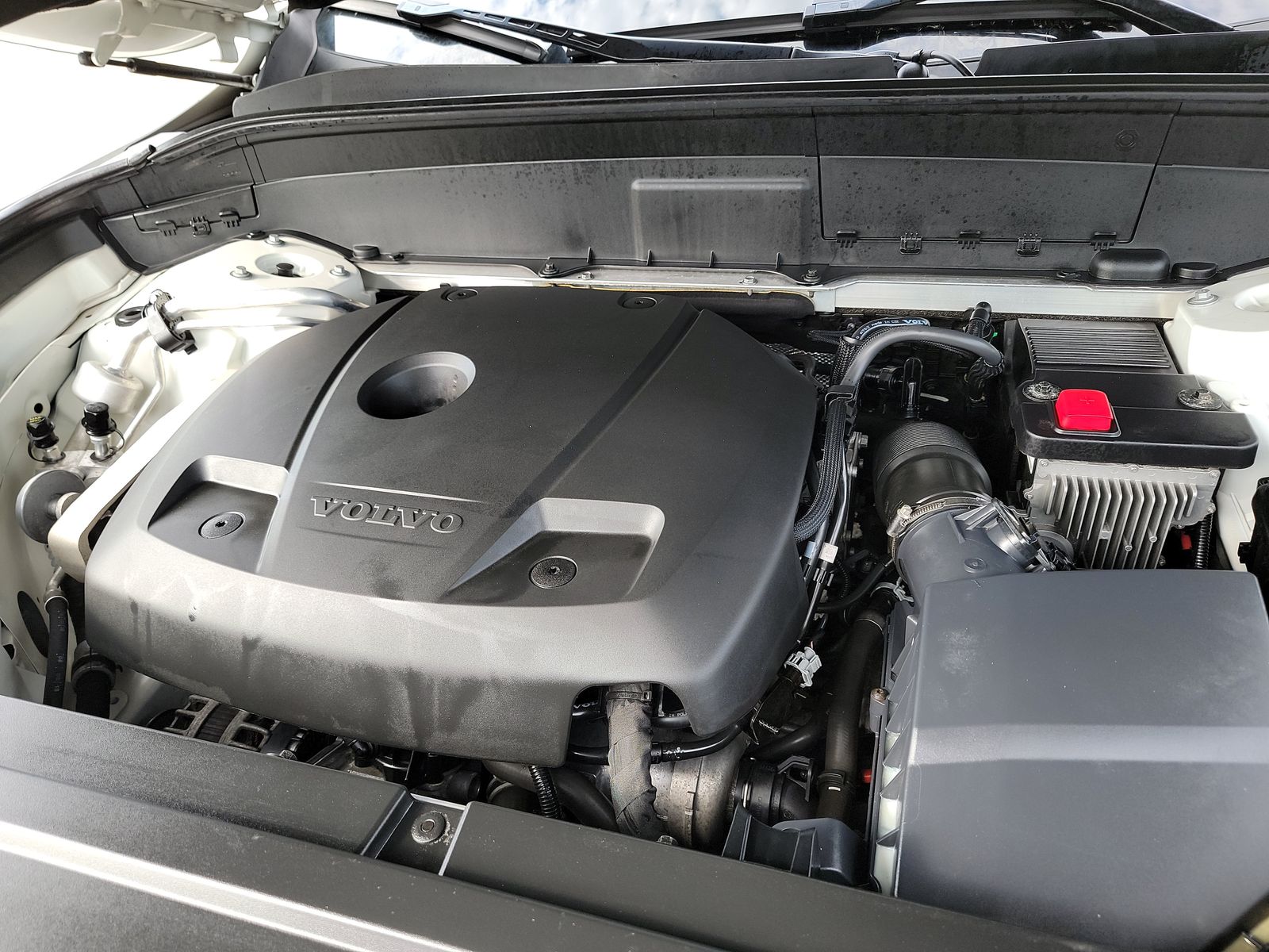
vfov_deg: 56.8
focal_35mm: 24
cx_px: 634
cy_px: 476
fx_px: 880
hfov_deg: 71.6
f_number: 1.8
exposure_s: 1/59
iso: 64
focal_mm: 6.7
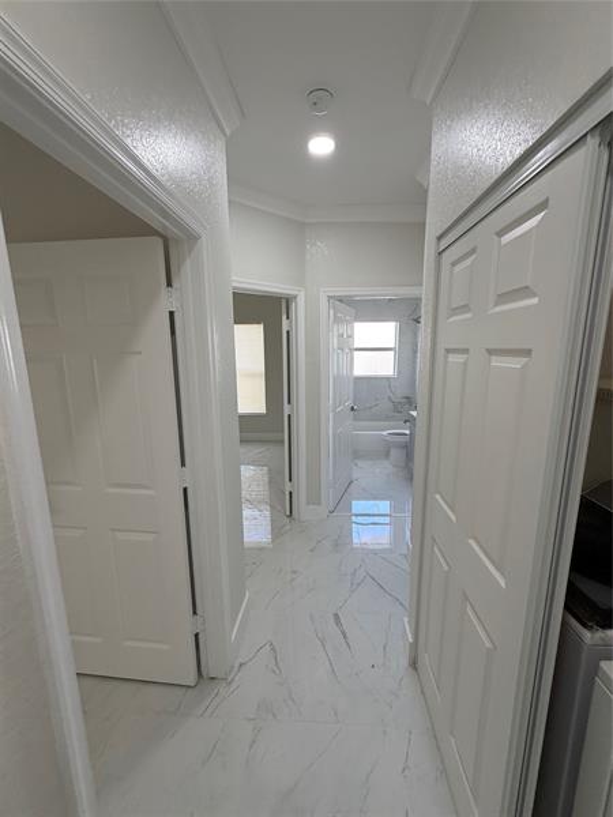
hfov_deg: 85.7
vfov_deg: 102.1
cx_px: 306
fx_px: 331
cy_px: 408
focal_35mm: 14
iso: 125
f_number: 2.2
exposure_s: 1/121
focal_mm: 2.22
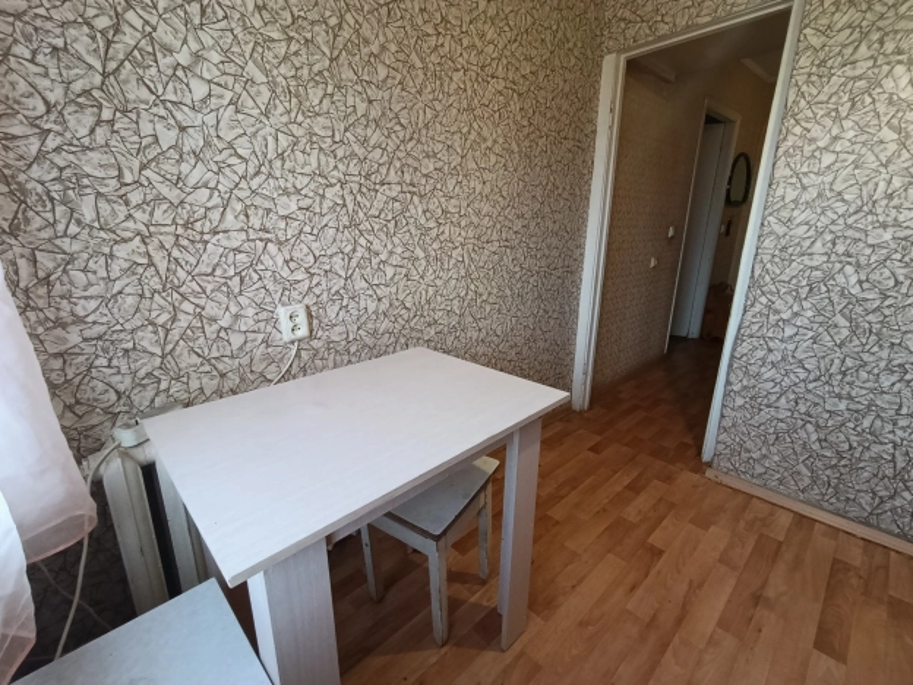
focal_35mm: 15
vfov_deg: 81.7
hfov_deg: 98.2
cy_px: 342
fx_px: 396
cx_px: 456
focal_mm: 1.65
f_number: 2.2
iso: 242
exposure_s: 1/50
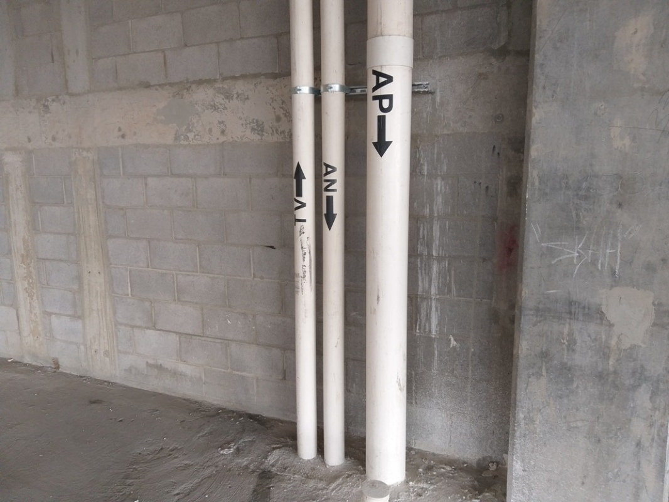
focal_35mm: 26
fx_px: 503
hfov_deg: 67.3
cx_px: 334
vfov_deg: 53.1
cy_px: 251
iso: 64
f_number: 1.7
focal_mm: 3.93
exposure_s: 1/120
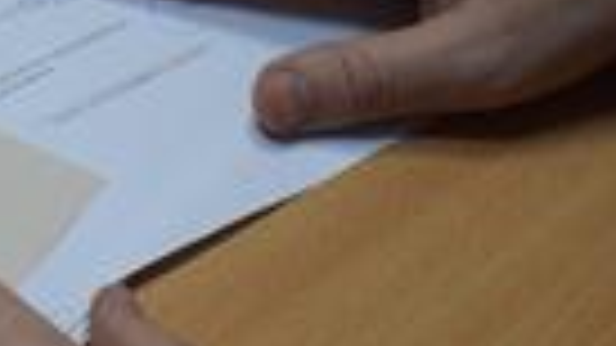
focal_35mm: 161
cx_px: -270
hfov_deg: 12.8
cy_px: 97
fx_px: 2629
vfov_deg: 7.5
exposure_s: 1/60
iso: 450
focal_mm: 22
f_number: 4
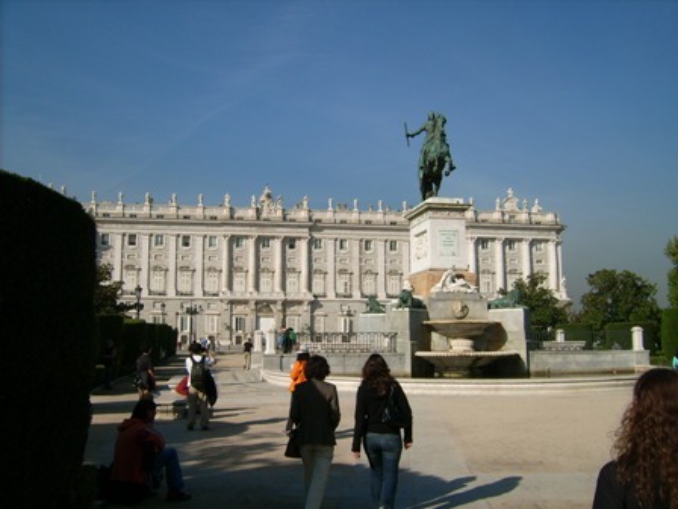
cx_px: 339
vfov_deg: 40.7
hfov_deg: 52.6
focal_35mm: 35
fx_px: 686
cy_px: 254
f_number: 5.8
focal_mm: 5.95
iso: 50
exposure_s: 1/648
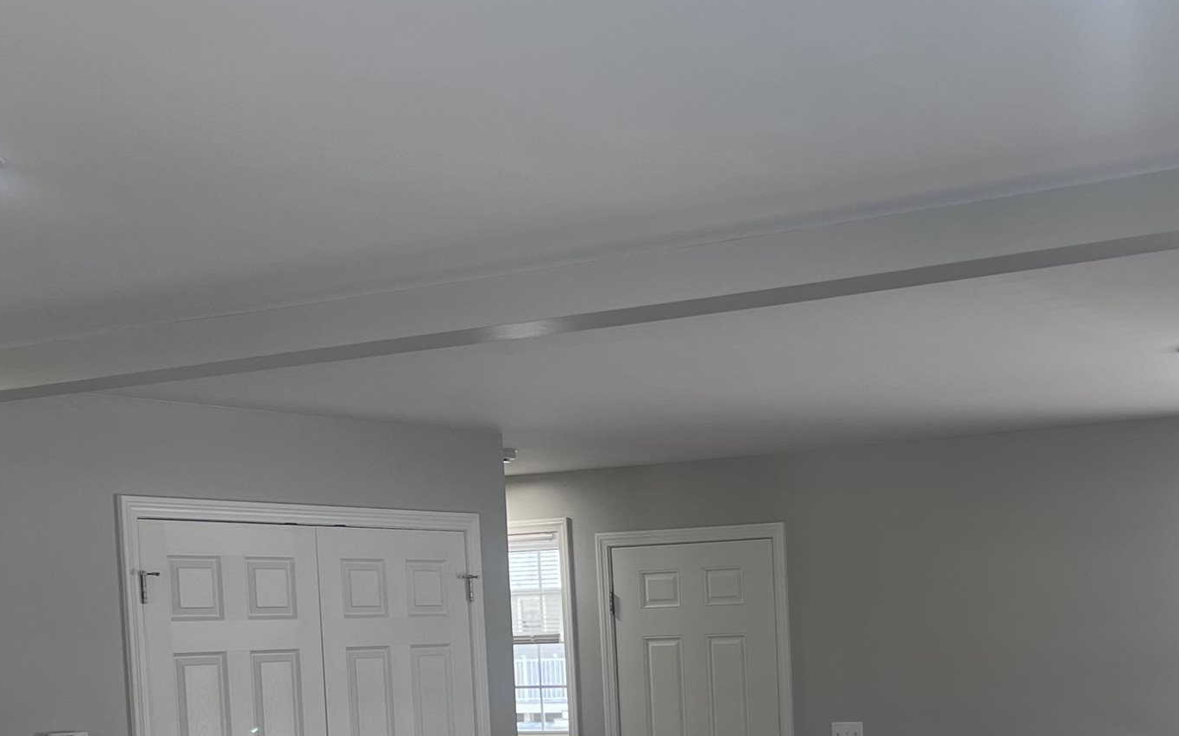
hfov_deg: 32.5
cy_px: 792
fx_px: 1992
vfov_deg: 20.1
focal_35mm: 62
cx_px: 857
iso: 40
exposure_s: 1/120
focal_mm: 5.7
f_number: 1.5
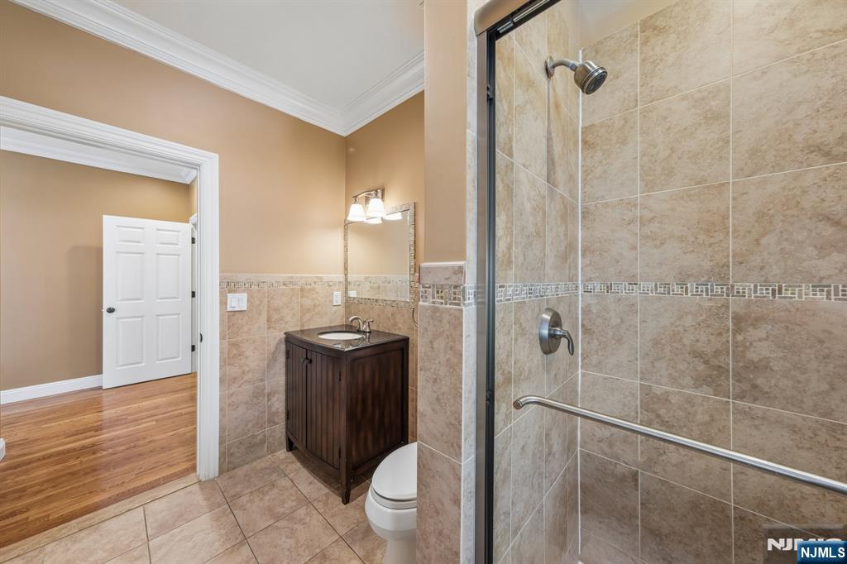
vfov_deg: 90.0
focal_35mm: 12
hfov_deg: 112.6
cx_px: 424
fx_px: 282
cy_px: 282
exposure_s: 1/15
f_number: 8
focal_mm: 8
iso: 400
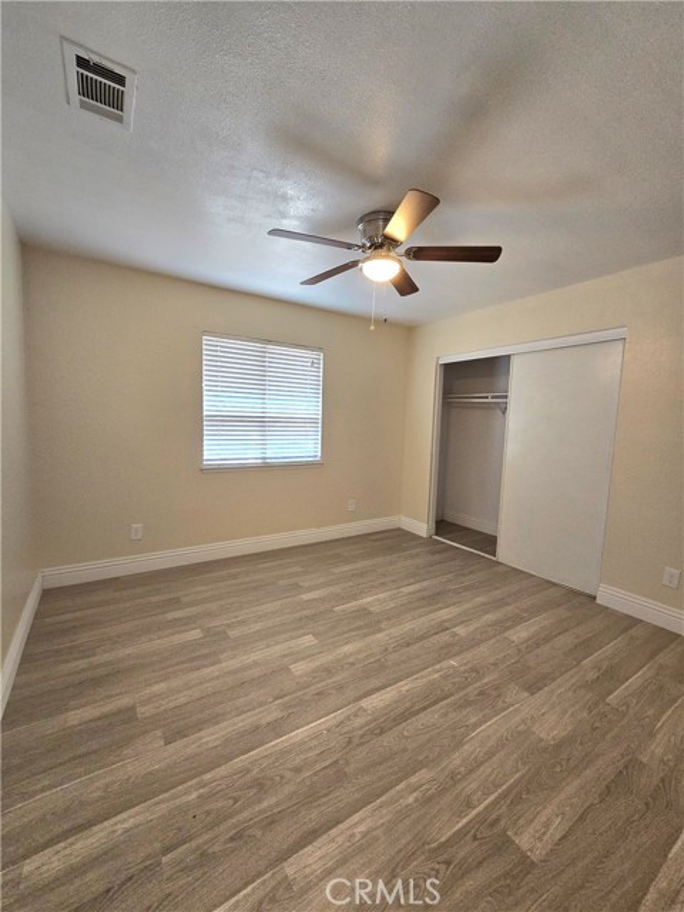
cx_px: 342
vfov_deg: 106.2
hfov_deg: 89.9
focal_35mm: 13
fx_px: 343
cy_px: 456
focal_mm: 2.2
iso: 250
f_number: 2.2
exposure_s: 1/60.2
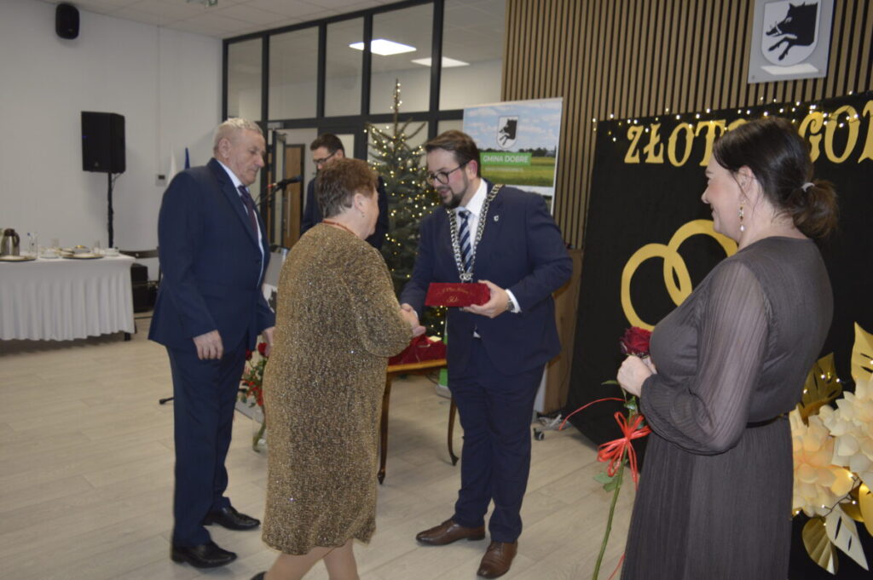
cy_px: 290
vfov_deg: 47.9
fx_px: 654
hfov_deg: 67.4
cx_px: 436
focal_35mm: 27
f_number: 3.5
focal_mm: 18
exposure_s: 1/60
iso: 400
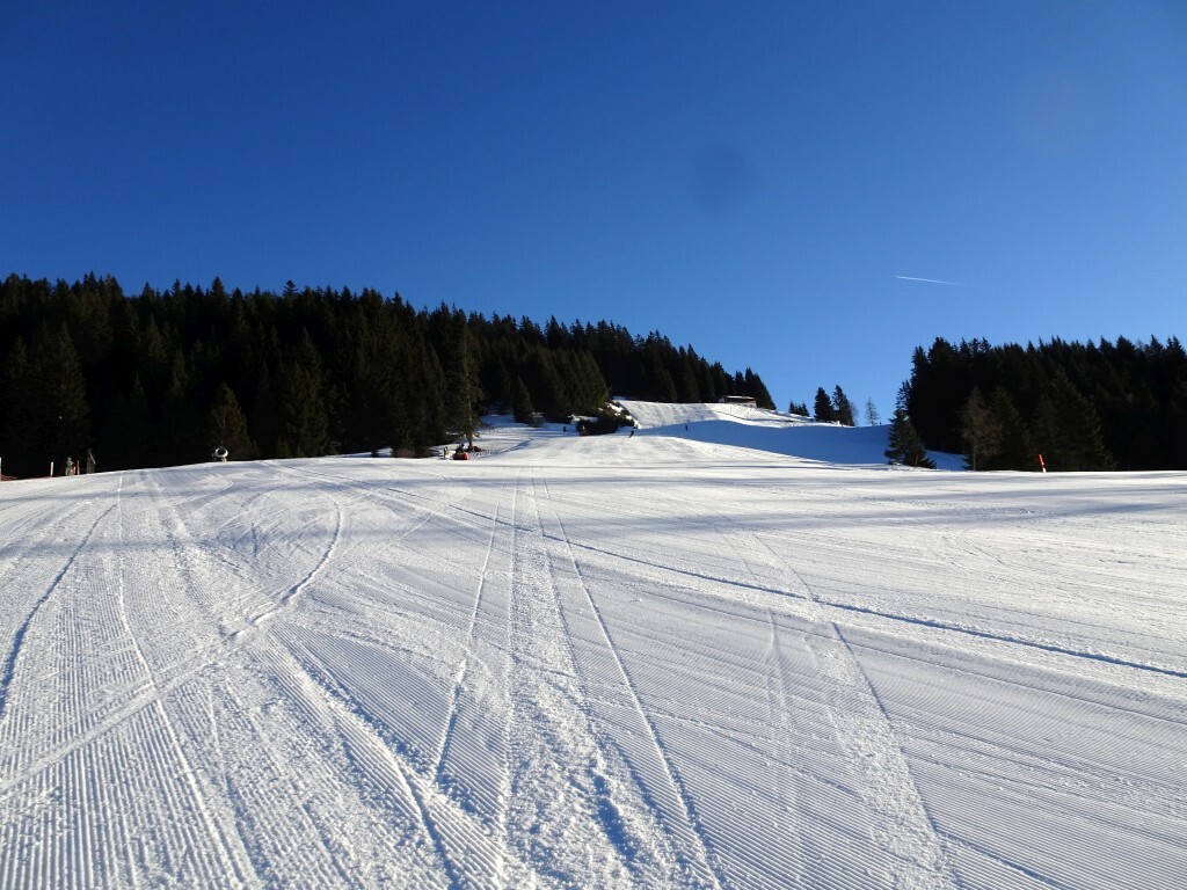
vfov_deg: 56.8
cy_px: 445
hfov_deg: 71.6
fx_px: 823
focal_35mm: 24
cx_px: 594
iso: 80
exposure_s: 1/1000
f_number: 3.5
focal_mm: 4.1
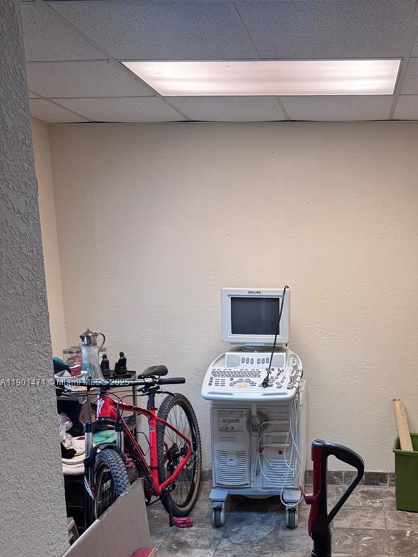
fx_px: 595
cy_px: 383
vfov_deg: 49.0
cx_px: 321
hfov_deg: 37.6
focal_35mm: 37
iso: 200
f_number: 1.78
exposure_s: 1/120
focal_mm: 6.76
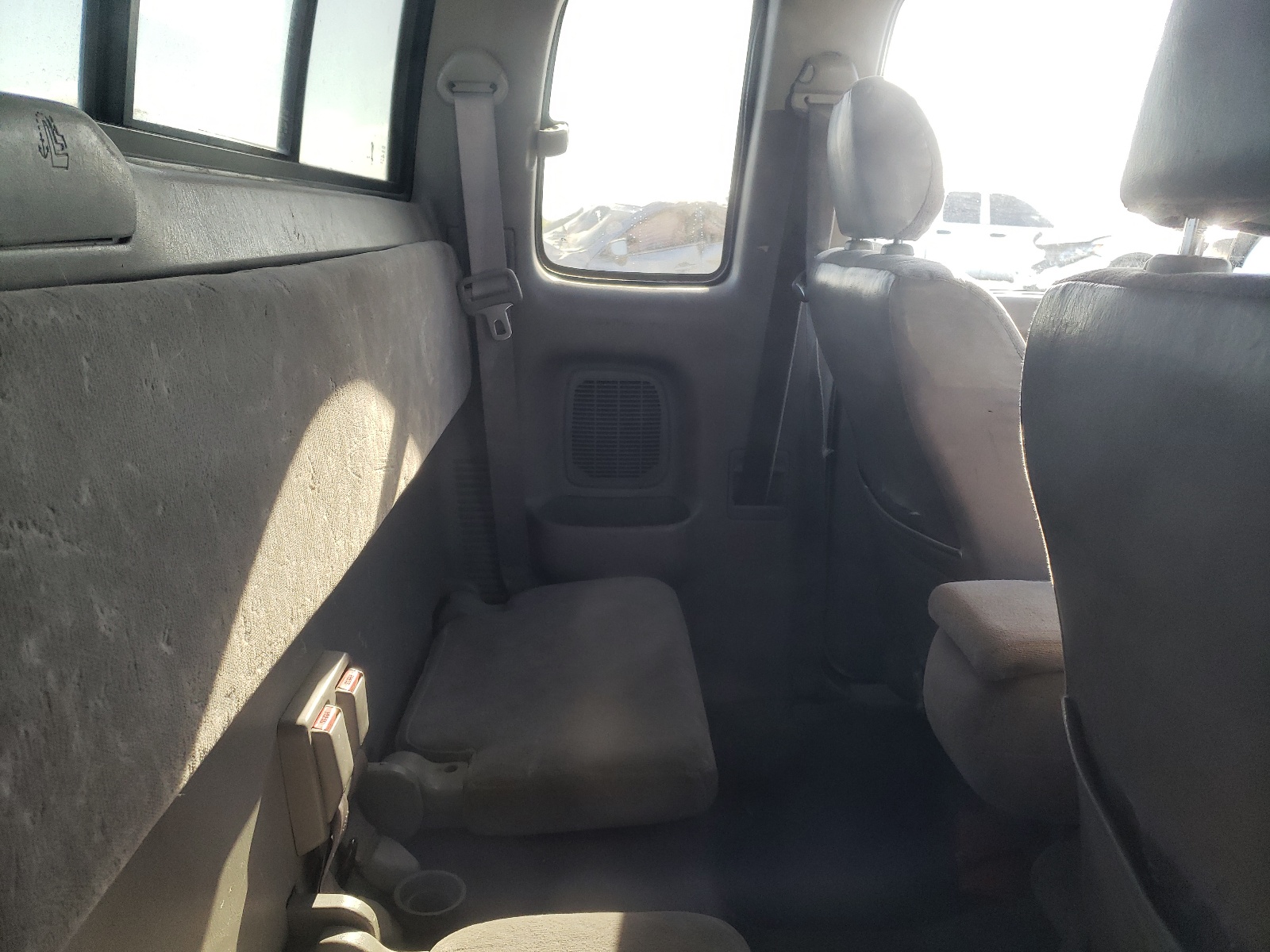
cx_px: 635
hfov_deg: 67.3
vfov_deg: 53.1
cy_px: 476
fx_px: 954
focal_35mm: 26
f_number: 1.5
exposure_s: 1/100
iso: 88
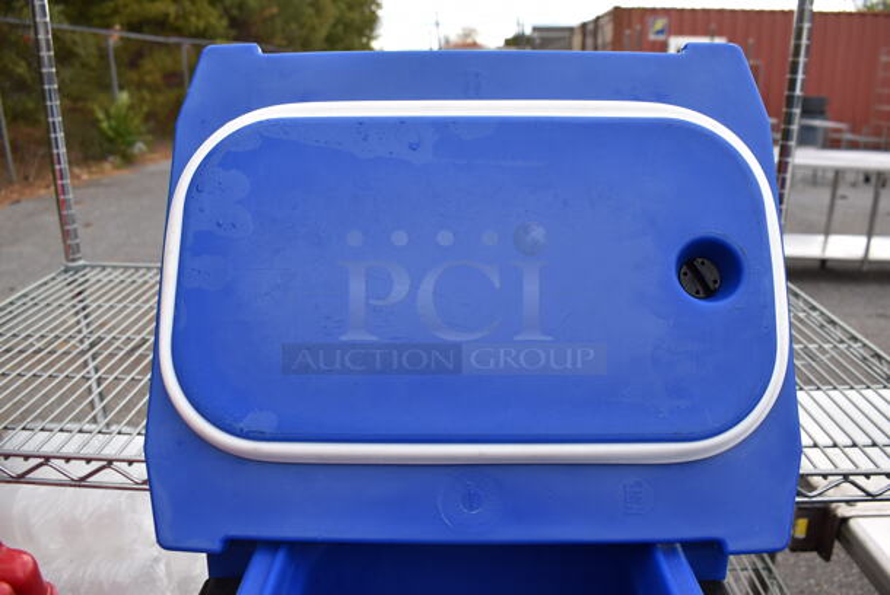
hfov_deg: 67.3
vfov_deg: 48.0
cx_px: 445
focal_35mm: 27
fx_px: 668
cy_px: 298
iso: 200
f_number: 6.3
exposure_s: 1/250
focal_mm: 18
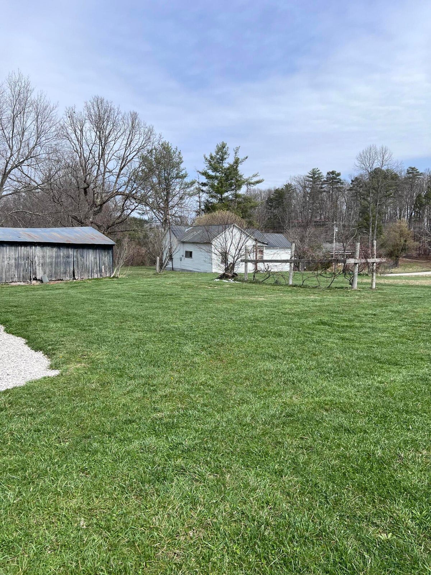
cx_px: 216
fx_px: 432
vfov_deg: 67.3
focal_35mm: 26
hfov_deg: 53.1
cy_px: 288
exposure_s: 1/5076
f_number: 1.5
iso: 50
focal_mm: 5.7
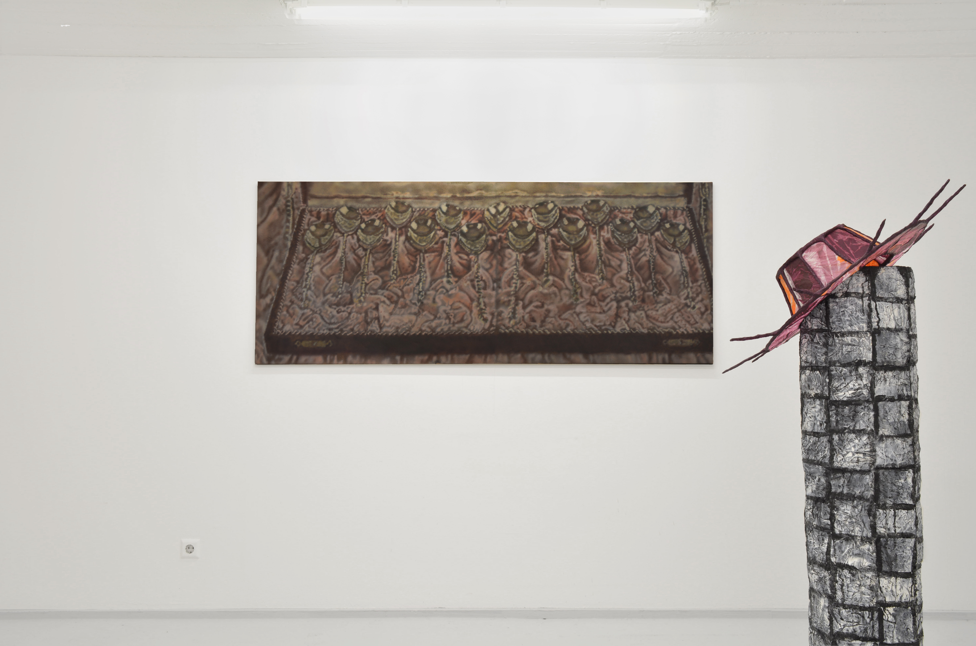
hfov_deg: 59.6
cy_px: 323
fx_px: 852
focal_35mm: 32
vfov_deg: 41.5
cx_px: 488
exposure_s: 1/4
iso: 125
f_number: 8
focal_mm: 21
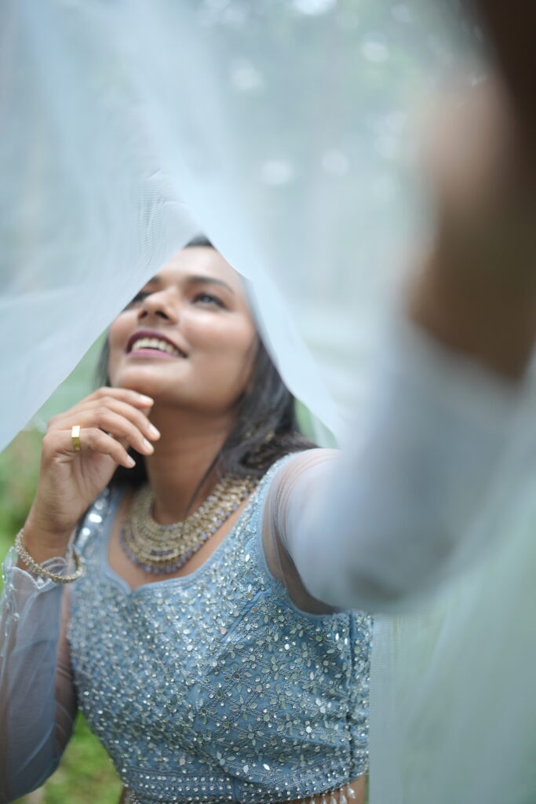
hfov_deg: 37.9
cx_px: 268
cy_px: 402
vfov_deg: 54.4
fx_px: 781
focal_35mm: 35
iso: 500
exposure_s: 1/2000
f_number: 1.4
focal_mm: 35
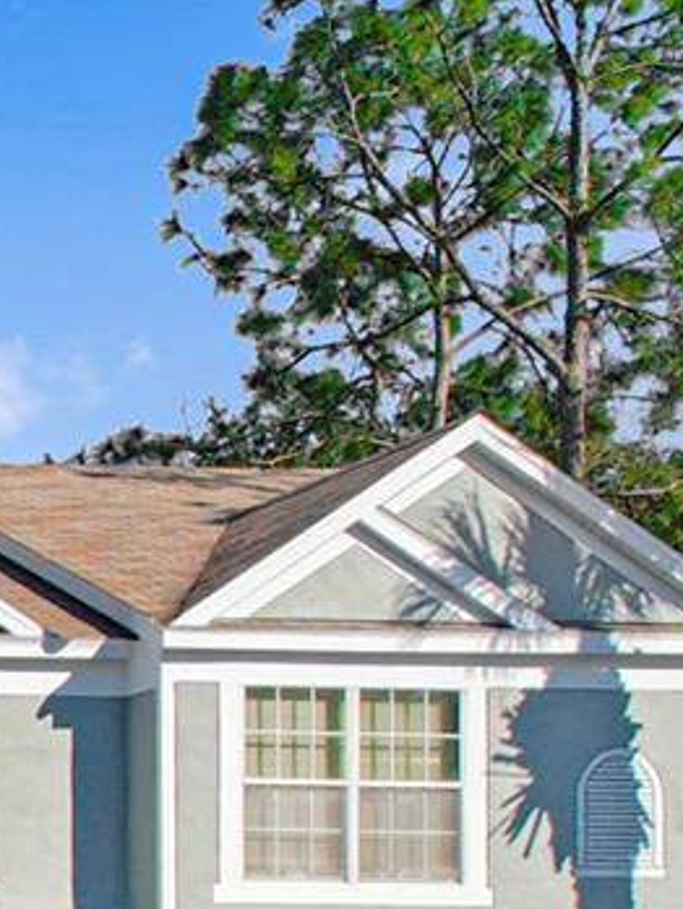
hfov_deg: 12.0
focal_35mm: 97
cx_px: -996
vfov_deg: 19.0
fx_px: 2550
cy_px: 1112
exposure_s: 1/1000
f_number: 2.8
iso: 200
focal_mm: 8.38
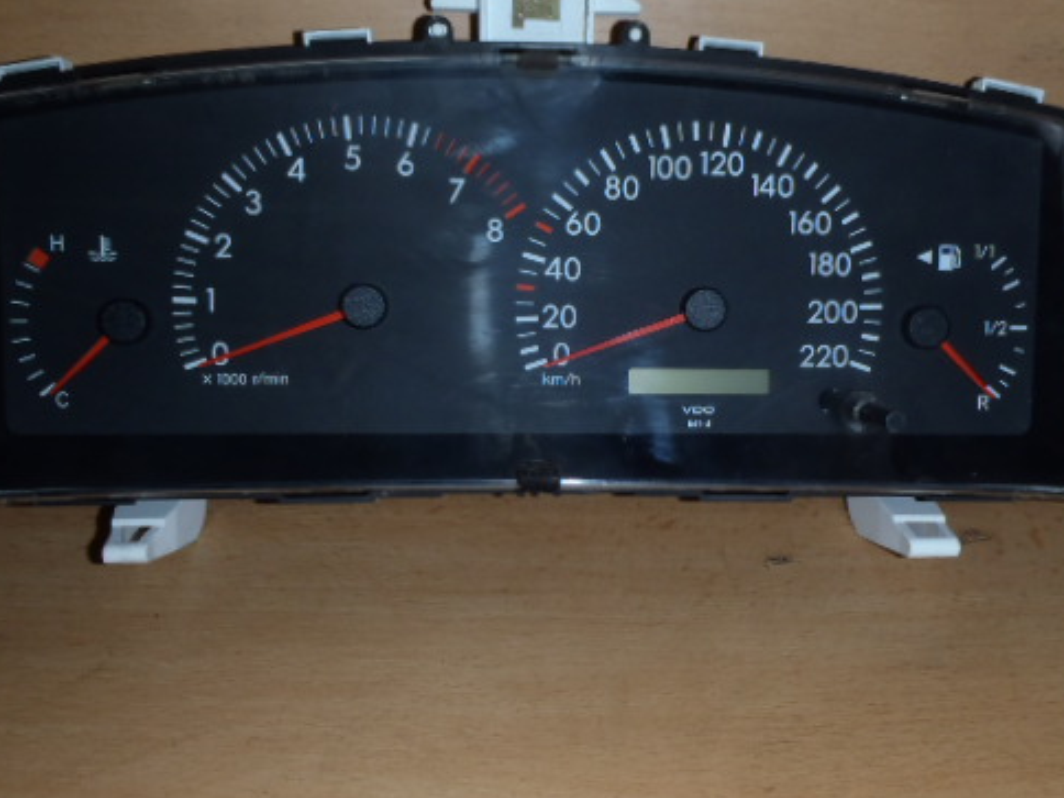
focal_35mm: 37
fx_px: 1137
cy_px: 402
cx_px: 569
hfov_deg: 50.1
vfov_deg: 38.7
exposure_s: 1/30
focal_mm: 5
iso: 100
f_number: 3.9
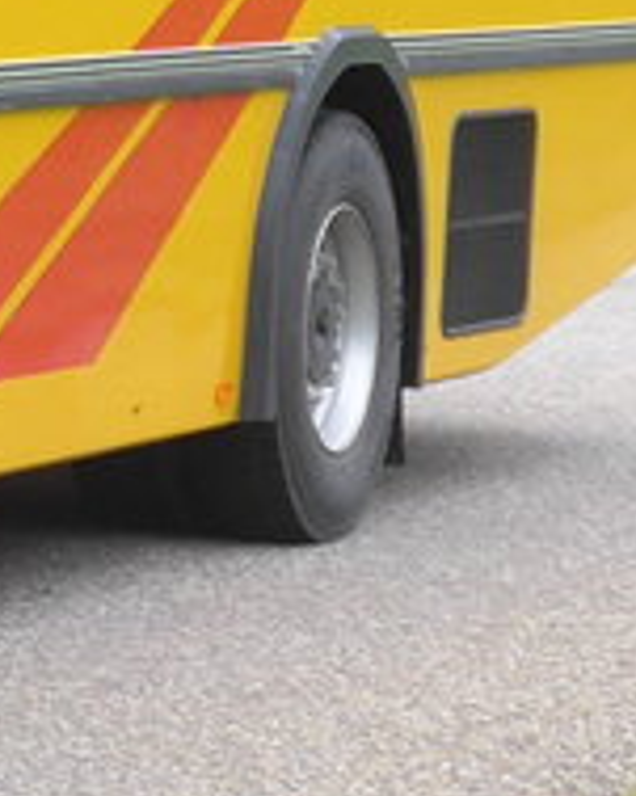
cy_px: -556
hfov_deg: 4.7
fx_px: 7582
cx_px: -872
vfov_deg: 5.9
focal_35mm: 322
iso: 160
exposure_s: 1/160
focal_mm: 10.7
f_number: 3.3
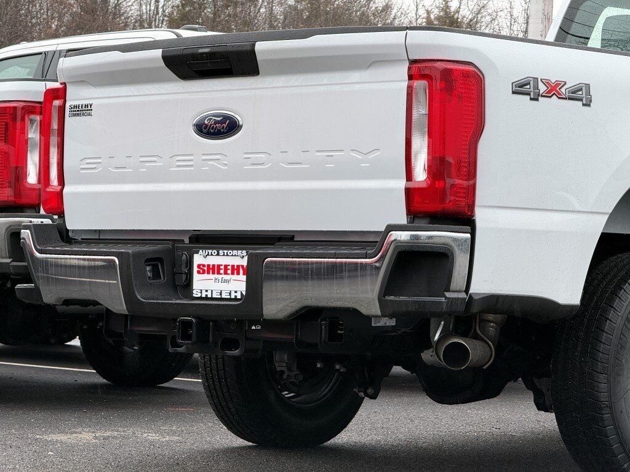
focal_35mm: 120
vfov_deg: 12.3
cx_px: 315
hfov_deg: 16.4
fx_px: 2184
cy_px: 236
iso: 64
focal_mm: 15.66
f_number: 2.8
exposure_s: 1/191
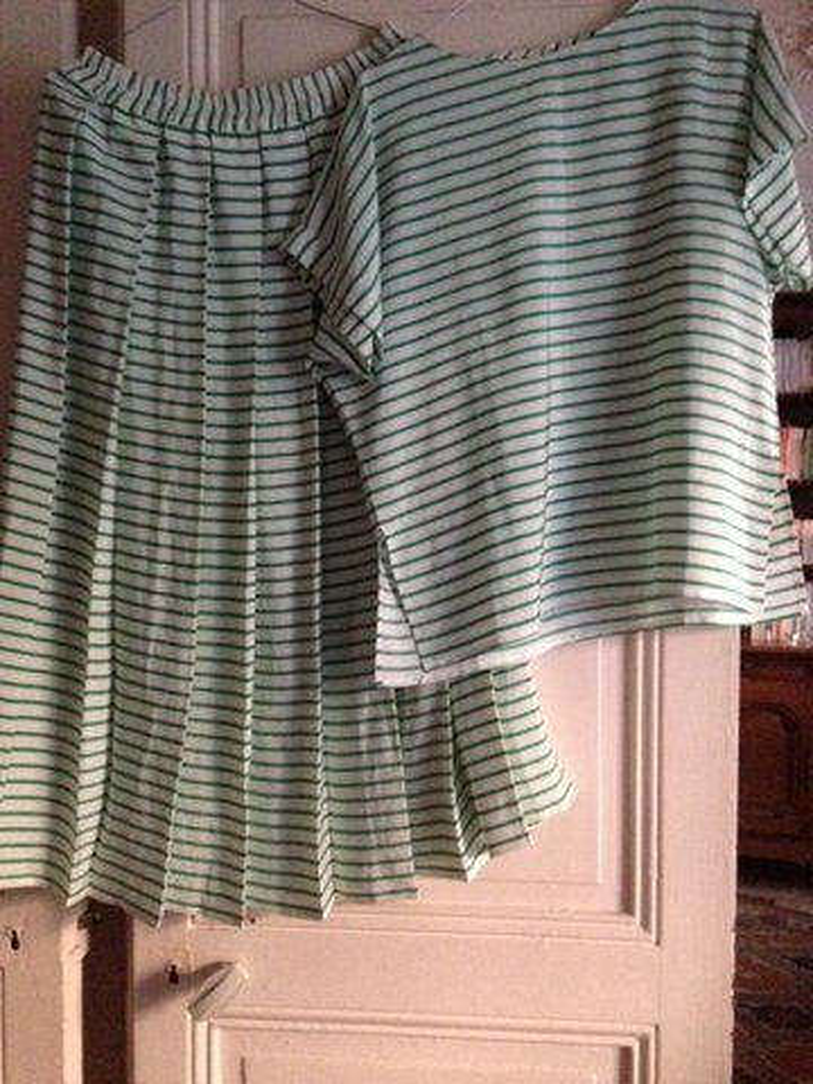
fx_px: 1033
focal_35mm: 33
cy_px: 542
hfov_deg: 42.9
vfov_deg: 55.4
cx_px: 406
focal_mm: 4.12
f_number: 2.4
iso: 800
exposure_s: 1/15
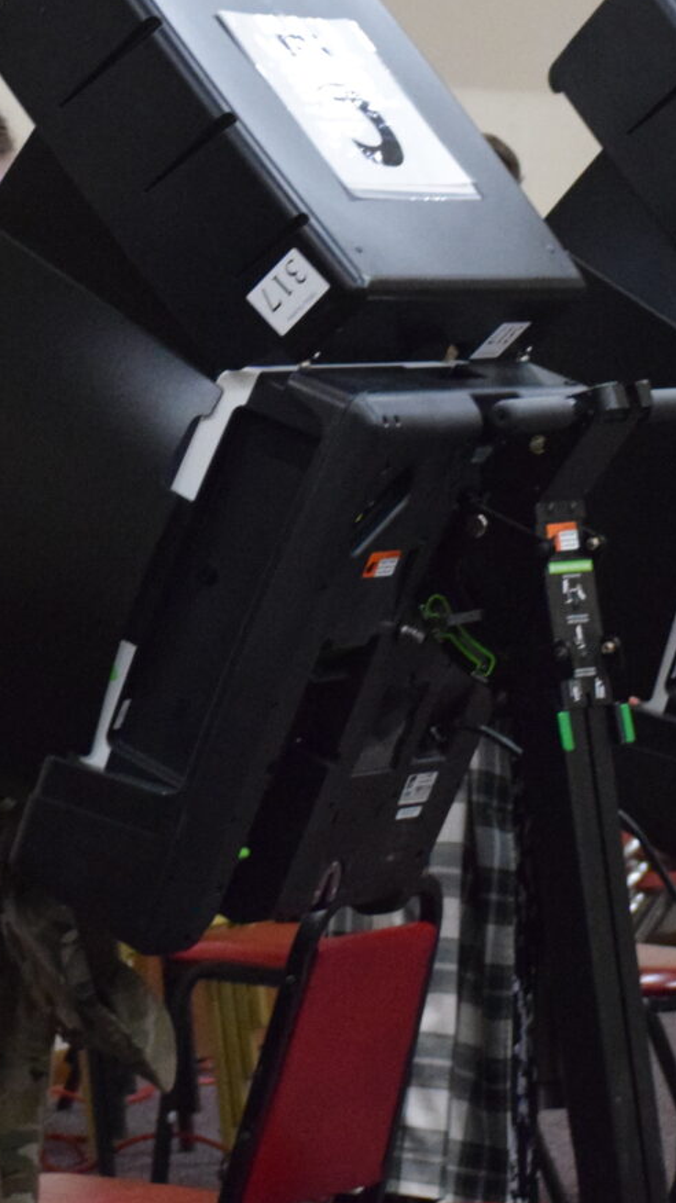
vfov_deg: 10.6
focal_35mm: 202
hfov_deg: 6.0
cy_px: 339
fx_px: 6446
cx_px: 396
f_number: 4
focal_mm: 55
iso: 4500
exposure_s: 1/60
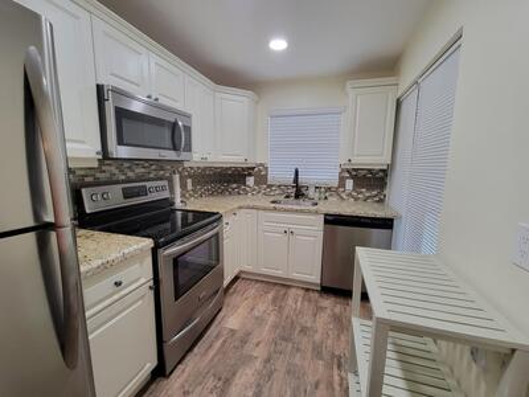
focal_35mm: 13
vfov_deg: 89.9
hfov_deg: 106.2
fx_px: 199
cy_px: 198
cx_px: 264
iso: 200
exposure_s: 1/60
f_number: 2.2
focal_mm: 2.2
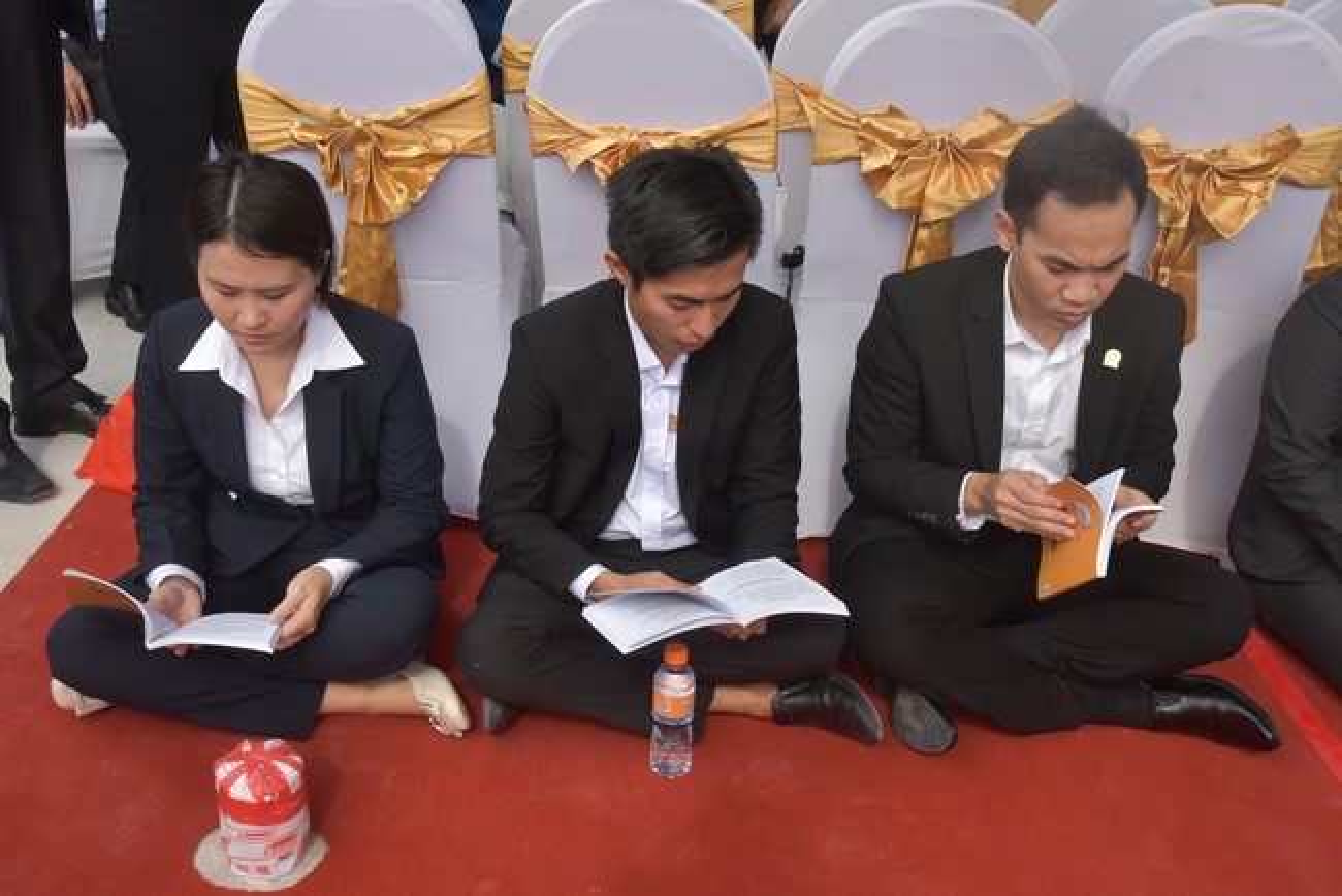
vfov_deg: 35.1
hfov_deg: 50.7
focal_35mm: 38
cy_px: 448
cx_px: 671
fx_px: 1417
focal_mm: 38
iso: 1250
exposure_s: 1/500
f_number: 11
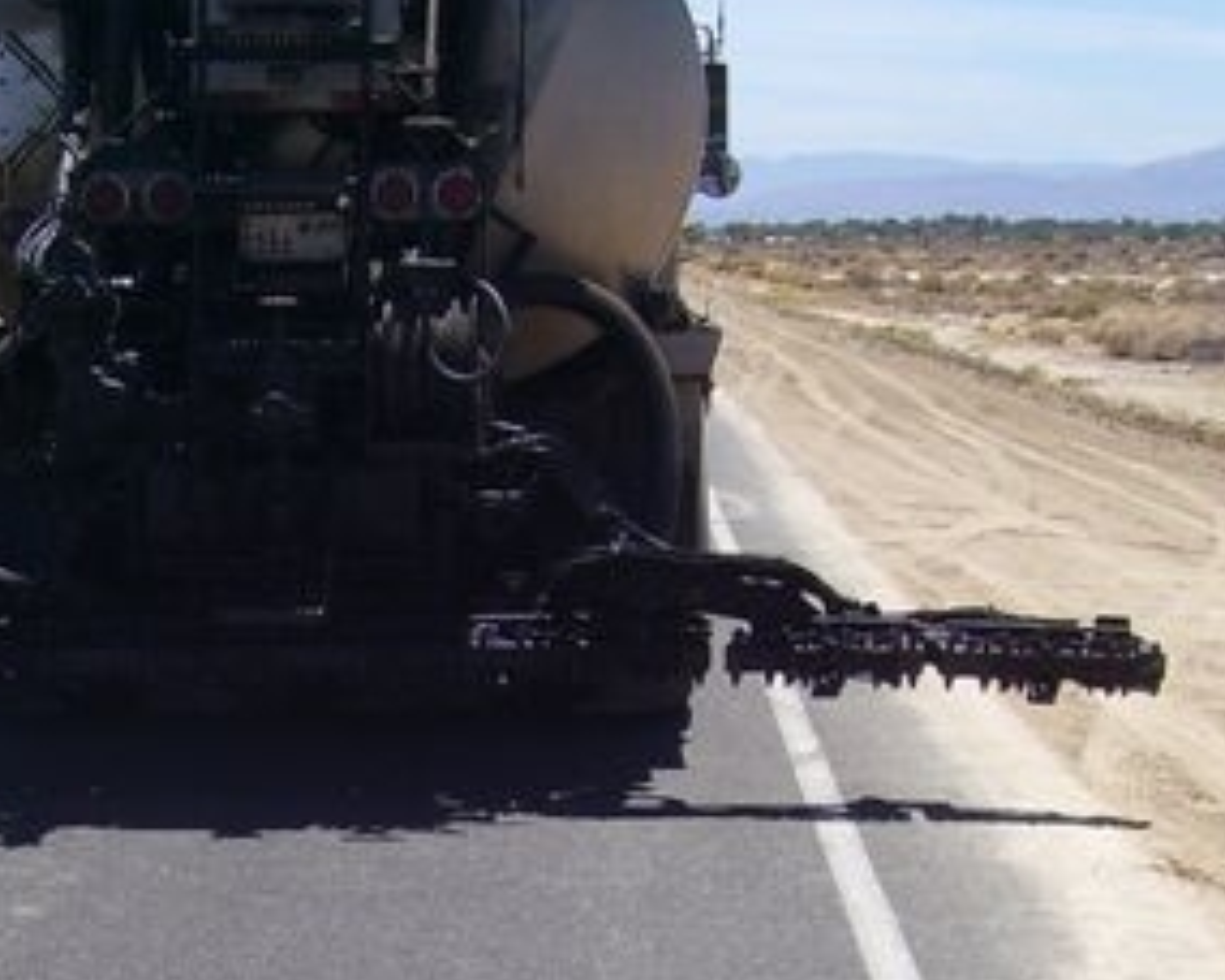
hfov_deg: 20.6
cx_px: 228
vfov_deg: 16.4
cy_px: 993
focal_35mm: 92
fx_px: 3335
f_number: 5.6
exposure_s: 1/500
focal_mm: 7
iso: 80
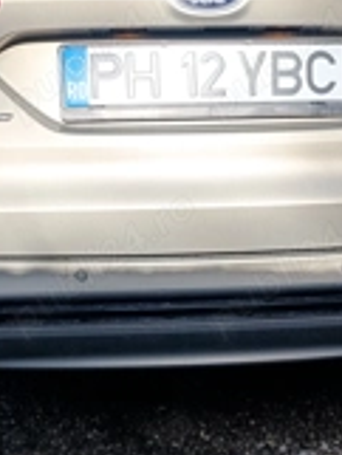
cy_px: 308
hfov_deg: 25.7
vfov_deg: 33.4
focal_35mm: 57
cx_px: 201
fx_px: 750
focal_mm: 6.14
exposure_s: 1/362
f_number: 1.6
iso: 50
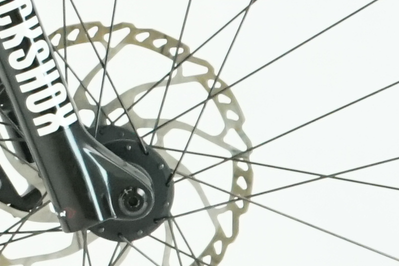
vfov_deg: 2.8
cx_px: -780
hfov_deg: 4.1
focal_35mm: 481
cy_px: -196
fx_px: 5331
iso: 2500
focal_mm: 64
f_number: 5.6
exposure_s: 1/200
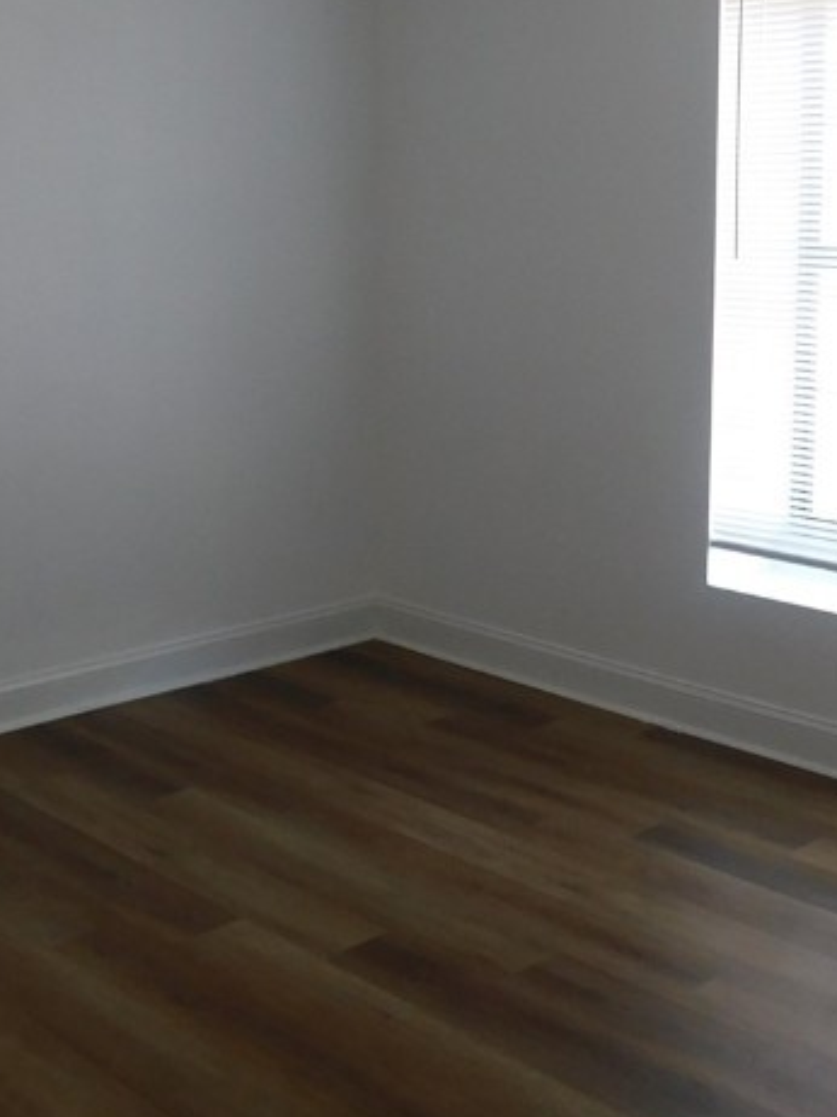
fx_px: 1646
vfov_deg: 36.7
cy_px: 295
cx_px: 426
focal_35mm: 51
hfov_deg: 28.5
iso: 125
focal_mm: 4
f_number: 3
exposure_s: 1/30
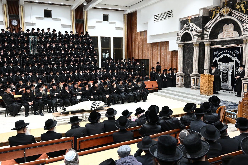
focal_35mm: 32
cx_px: 124
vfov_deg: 41.7
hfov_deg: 59.5
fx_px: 217
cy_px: 82
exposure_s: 1/100
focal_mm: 31.5
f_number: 5.6
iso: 3200
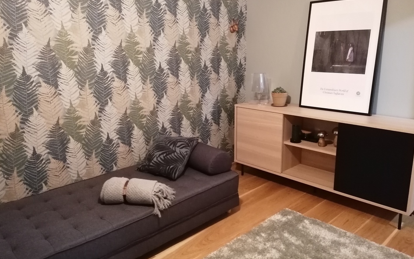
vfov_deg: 40.6
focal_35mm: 31
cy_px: 123
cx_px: 208
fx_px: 350
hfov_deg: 61.2
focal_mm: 4.75
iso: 2000
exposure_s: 1/16.7
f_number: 1.8
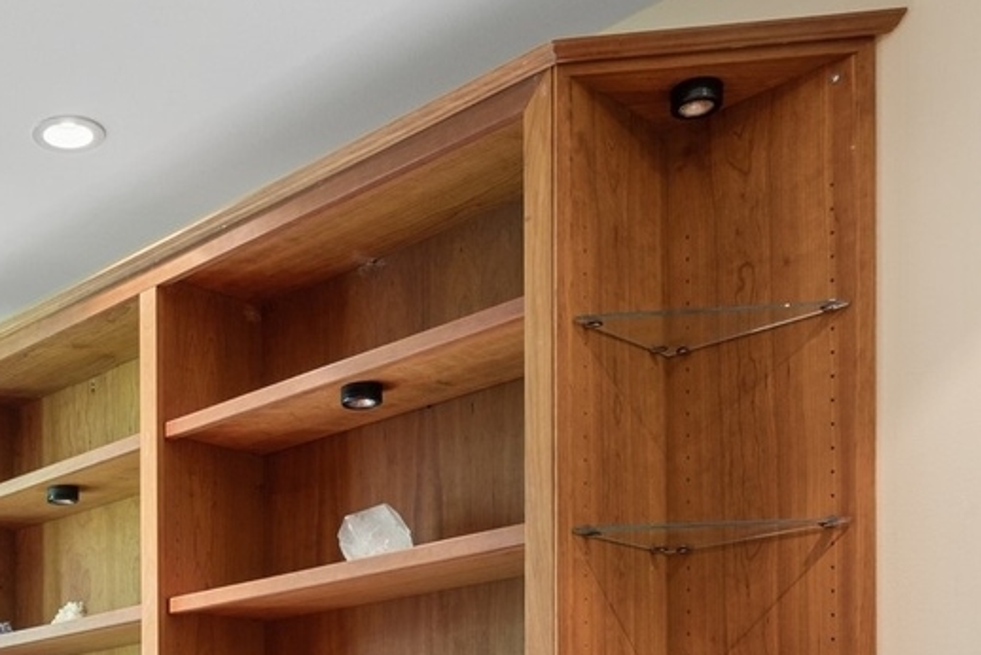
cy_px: 876
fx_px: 1363
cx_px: 114
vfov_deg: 23.5
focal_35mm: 50
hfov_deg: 37.2
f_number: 8
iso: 320
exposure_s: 1/15
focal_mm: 16
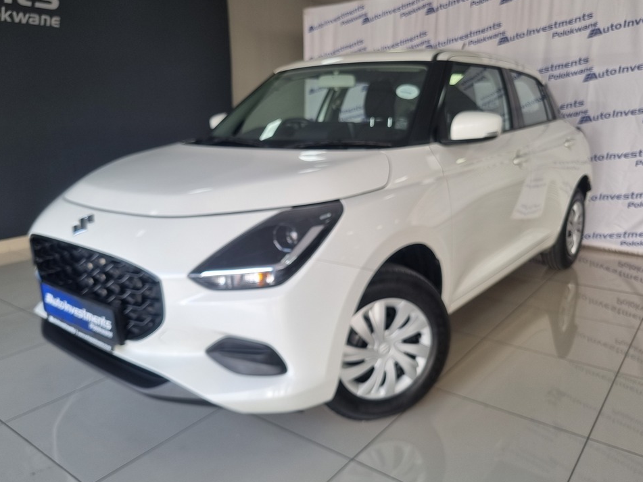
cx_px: 310
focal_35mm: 28
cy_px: 231
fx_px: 520
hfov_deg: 63.4
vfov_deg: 49.7
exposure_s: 1/141
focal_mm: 5.4
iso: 50
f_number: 1.8
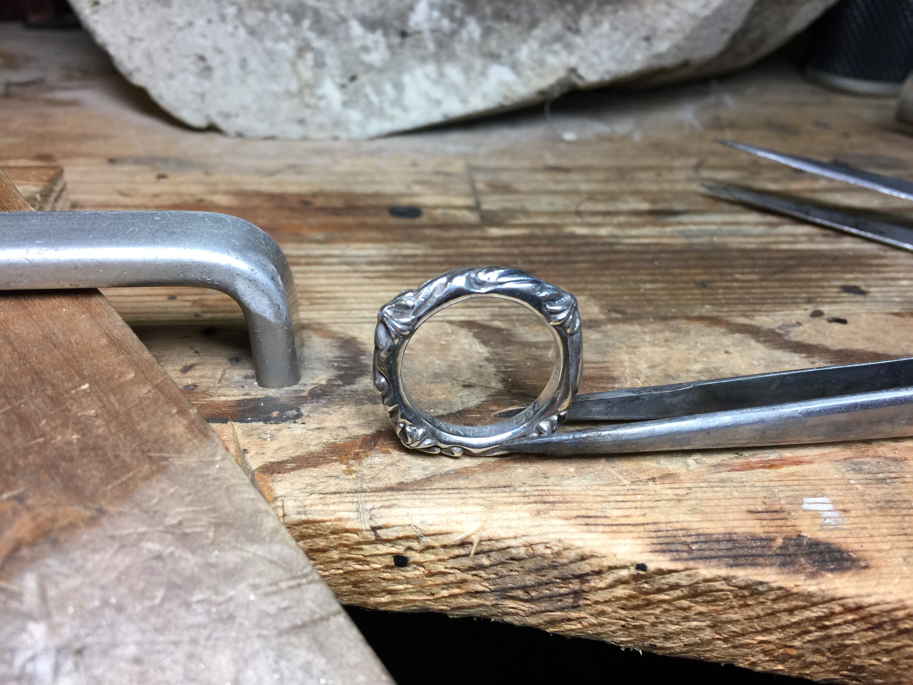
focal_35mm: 29
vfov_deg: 48.2
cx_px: 456
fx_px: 765
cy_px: 342
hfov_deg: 61.7
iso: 32
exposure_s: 1/30
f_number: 2.2
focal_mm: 4.15
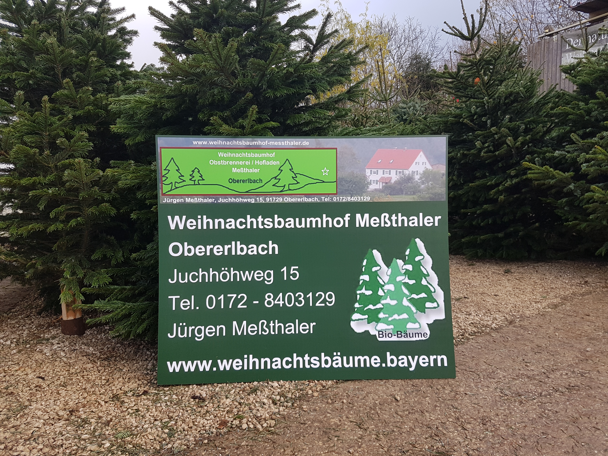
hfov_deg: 67.3
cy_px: 228
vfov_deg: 53.1
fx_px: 457
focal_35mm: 26
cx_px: 304
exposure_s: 1/384
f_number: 1.7
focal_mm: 4.2
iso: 40
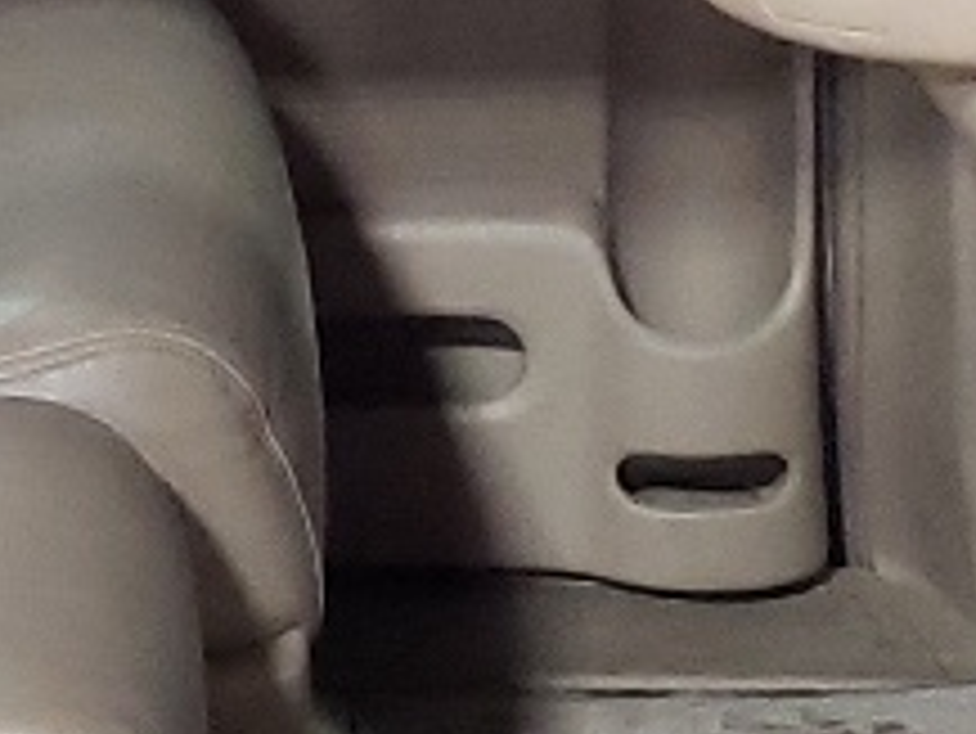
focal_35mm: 192
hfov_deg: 10.2
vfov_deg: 7.7
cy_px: 99
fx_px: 5416
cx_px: -153
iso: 374
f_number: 1.5
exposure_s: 1/30
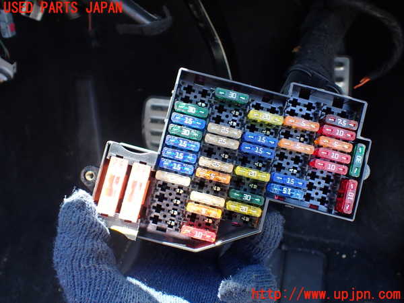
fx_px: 350
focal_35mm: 30
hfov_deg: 60.0
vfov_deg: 46.8
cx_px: 202
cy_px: 152
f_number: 2.3
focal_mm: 5.4
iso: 160
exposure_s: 1/125
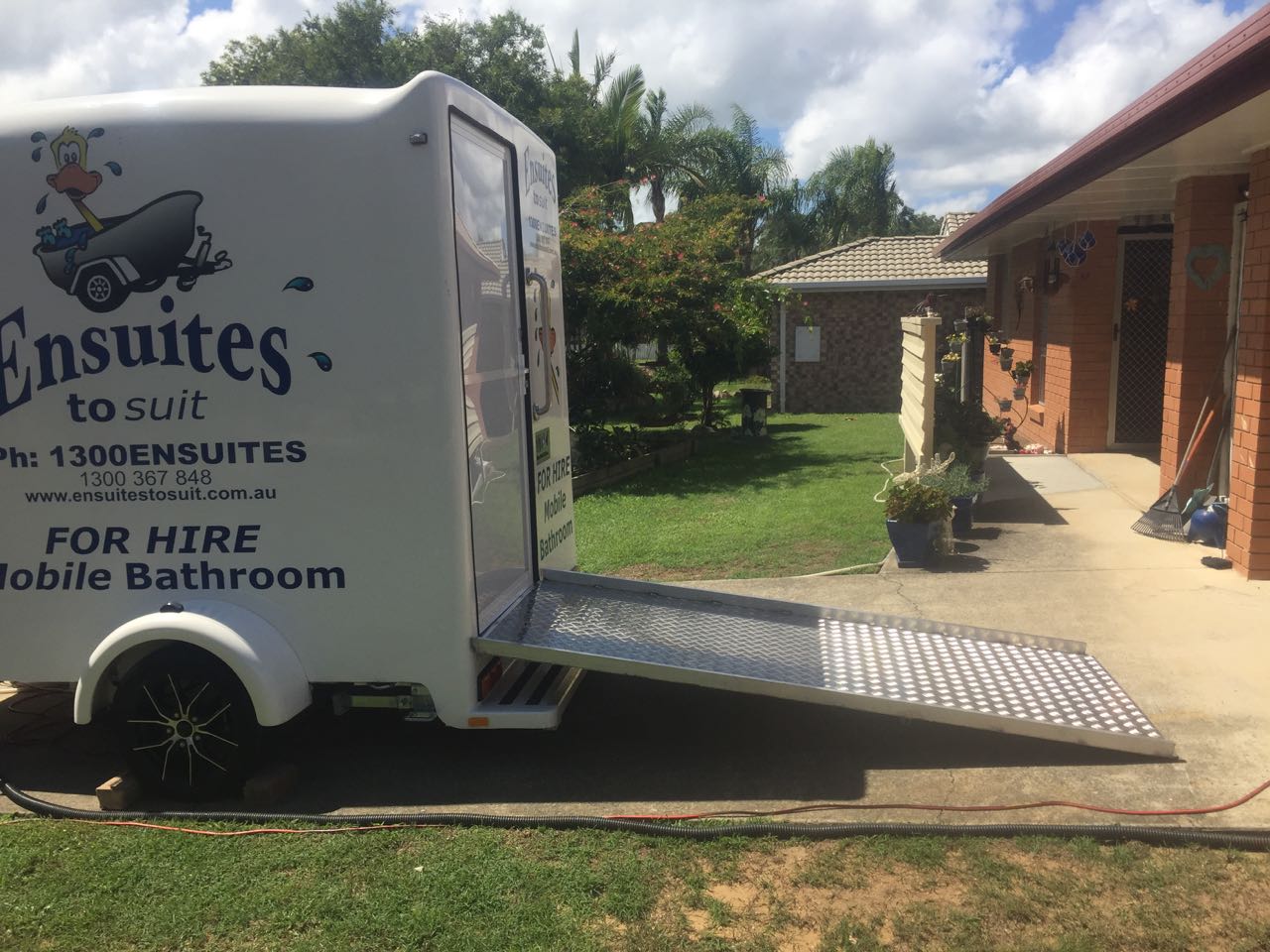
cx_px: 635
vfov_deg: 48.2
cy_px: 476
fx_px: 1064
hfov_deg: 61.7
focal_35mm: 29
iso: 32
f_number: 2.2
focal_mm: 4.15
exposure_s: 1/2198
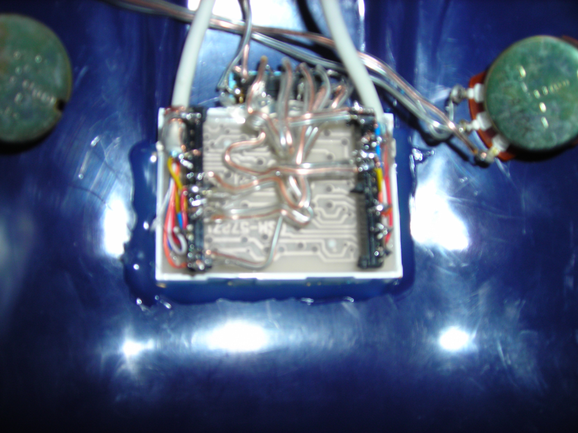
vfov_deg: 37.7
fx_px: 635
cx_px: 289
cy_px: 216
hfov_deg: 49.0
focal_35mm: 38
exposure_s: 1/60.1
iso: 50
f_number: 3.2
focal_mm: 6.3
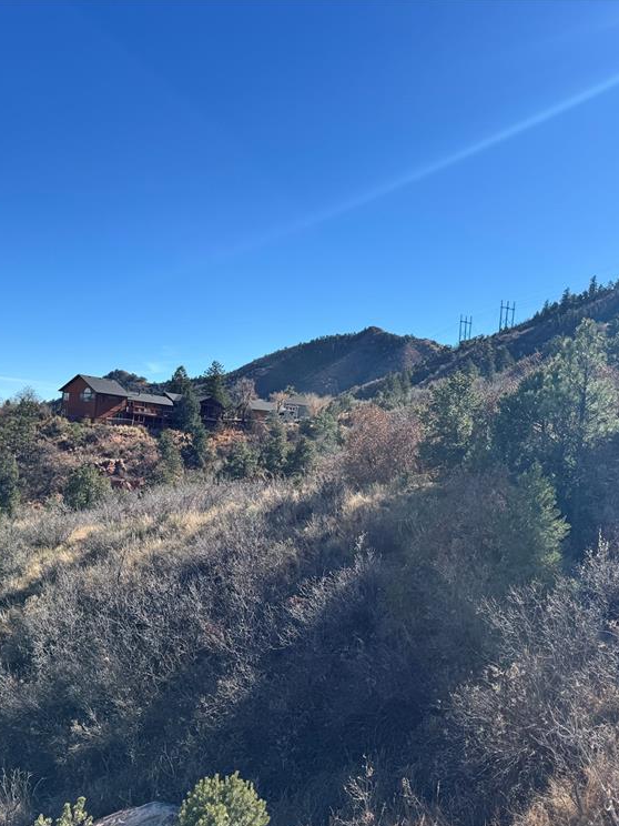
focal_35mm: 33
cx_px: 305
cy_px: 424
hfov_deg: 42.9
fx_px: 787
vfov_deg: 55.3
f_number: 1.78
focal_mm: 6.76
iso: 80
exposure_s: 1/4310
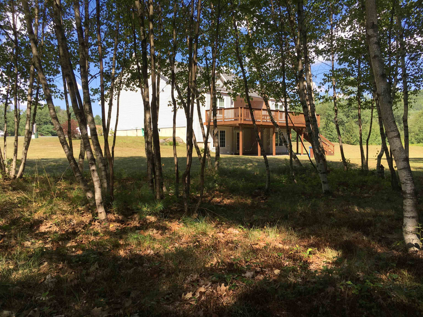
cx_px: 212
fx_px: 354
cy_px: 158
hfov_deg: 61.7
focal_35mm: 29
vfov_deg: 48.2
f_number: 2.2
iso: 25
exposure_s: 1/657
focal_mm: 4.15
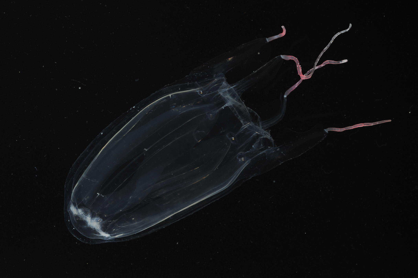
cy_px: 139
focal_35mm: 105
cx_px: 209
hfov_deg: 19.5
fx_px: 1218
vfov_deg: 13.0
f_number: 22
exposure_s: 1/500
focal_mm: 105
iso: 200
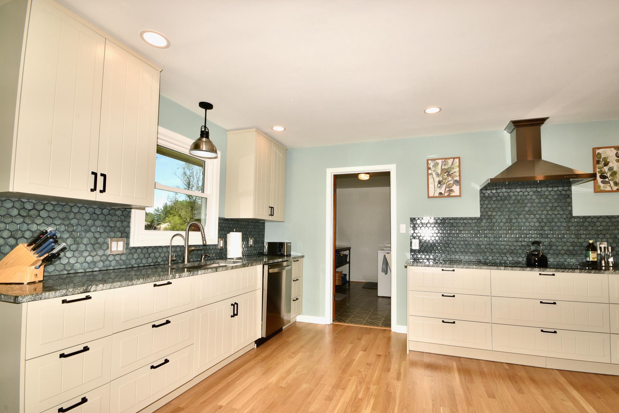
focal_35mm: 16
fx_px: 275
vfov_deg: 73.7
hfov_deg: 96.6
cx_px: 329
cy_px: 217
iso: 250
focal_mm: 10
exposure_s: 1/60
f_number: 13
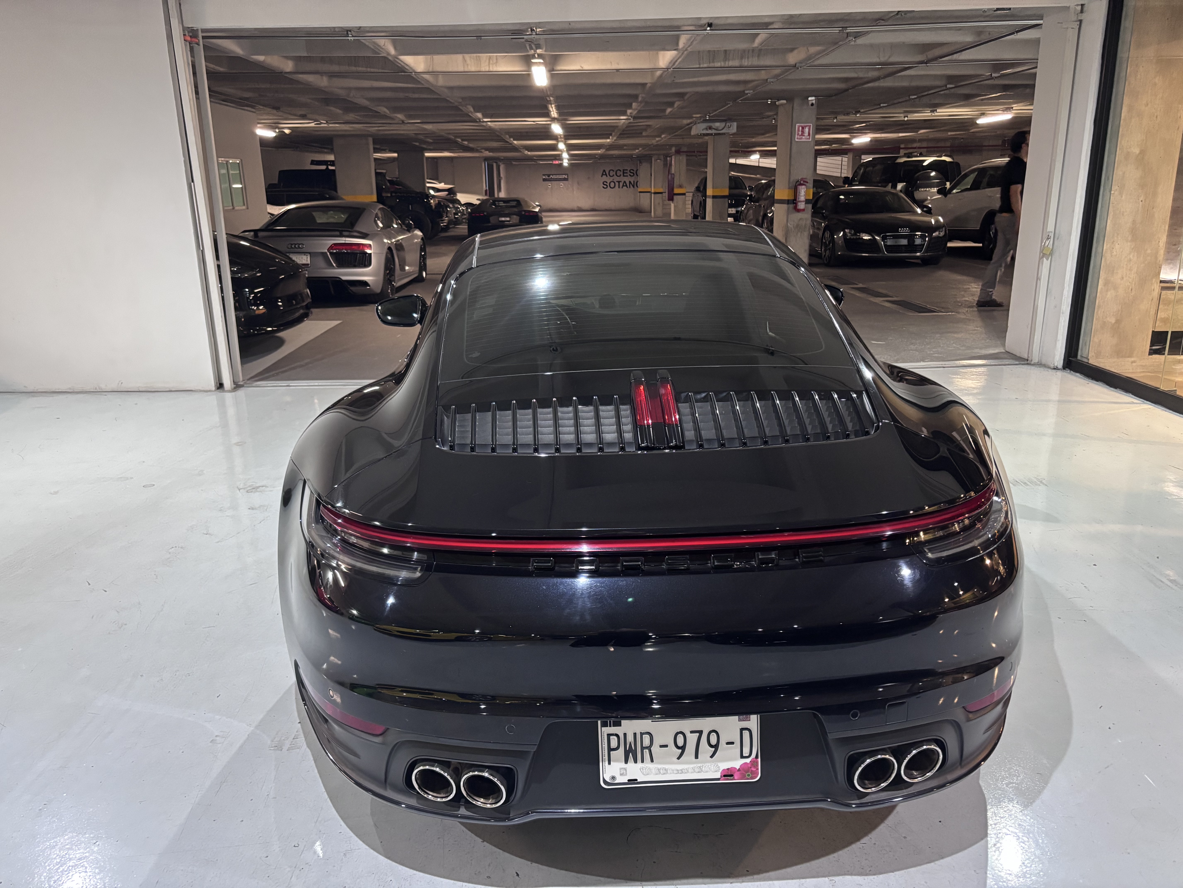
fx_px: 889
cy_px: 444
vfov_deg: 53.1
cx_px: 592
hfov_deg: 67.3
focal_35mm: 26
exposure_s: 1/40
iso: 500
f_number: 1.6
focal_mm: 5.96
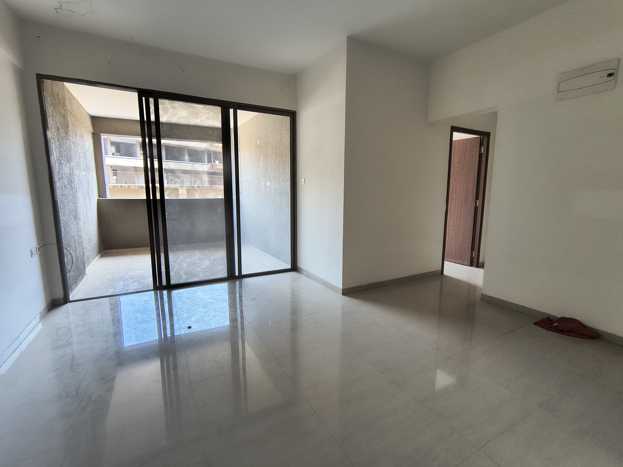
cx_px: 312
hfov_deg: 110.5
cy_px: 234
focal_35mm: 12
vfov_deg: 94.5
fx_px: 216
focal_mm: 2.13
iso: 393
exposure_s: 1/50
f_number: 2.2
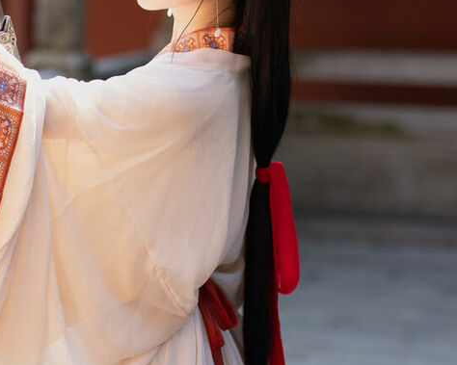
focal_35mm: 181
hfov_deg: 10.6
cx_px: 54
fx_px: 2448
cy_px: 83
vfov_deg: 8.5
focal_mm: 85
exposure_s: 1/1000
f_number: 2.5
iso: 400
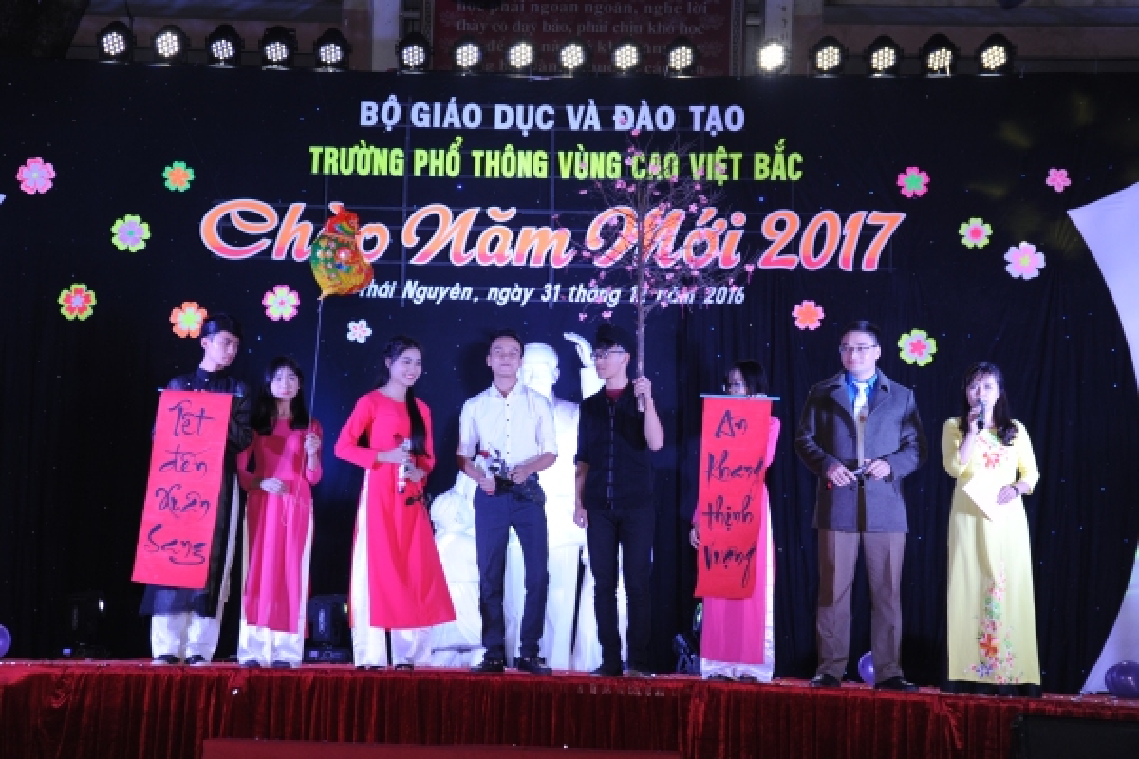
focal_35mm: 66
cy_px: 380
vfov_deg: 20.6
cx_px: 570
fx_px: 2088
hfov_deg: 30.5
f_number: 6.3
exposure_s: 1/60
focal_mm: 66
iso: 640
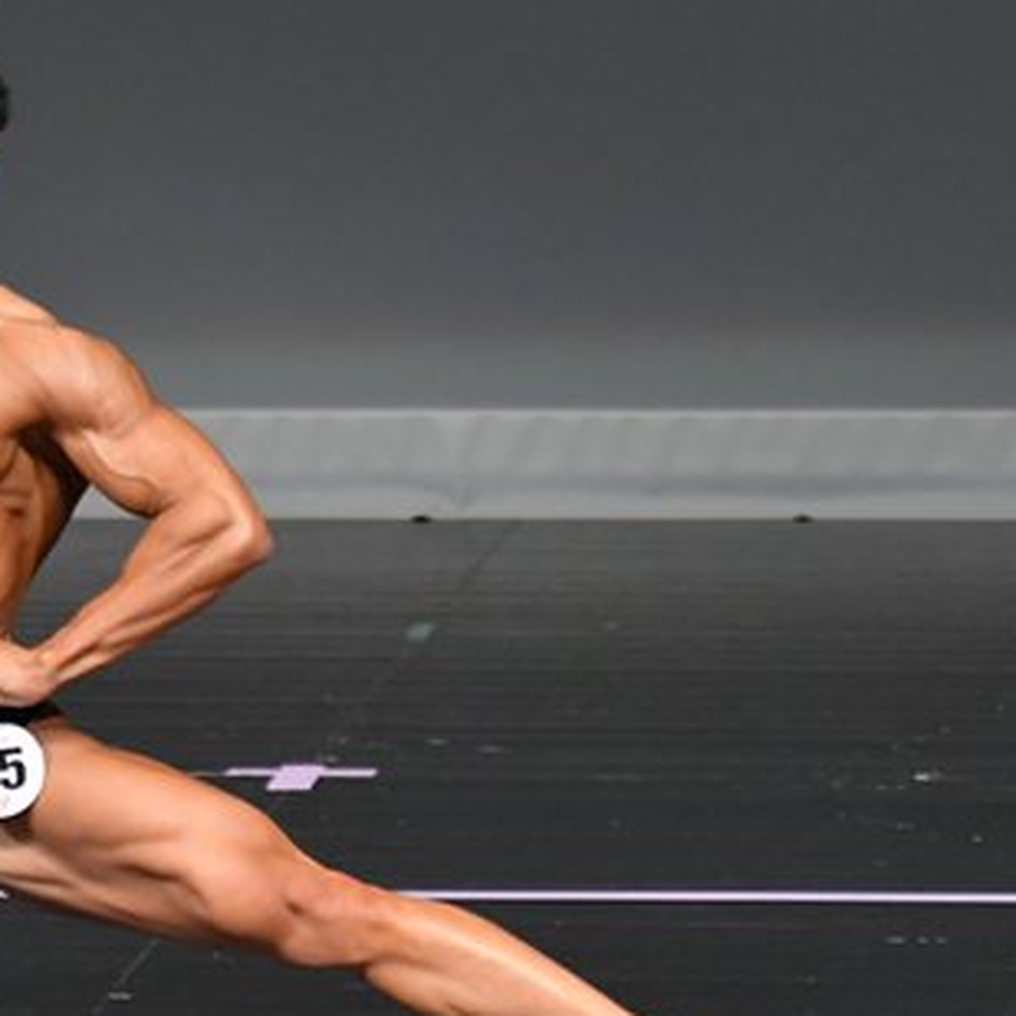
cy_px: 533
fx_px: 31845
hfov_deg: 1.8
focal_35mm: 959
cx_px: 252
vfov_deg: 1.8
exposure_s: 1/400
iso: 4000
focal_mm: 300
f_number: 5.6
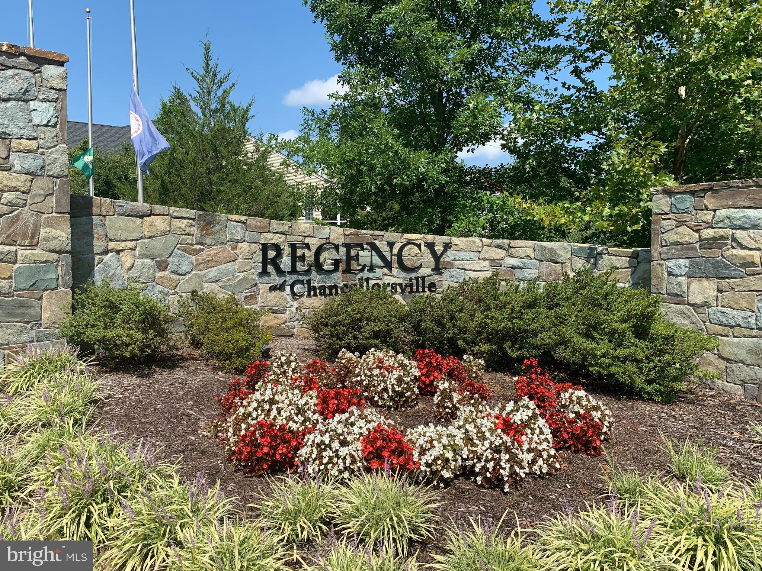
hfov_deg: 67.3
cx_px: 381
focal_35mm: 26
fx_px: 572
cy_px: 286
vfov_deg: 53.1
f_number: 1.8
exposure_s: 1/1992
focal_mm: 4.25
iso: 25
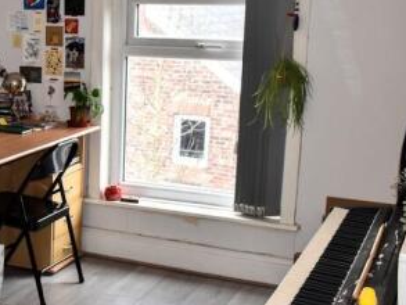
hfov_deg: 24.6
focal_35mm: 74
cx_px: -37
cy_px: 186
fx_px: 869
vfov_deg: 19.9
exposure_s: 1/125
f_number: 5.6
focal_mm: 23
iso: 560
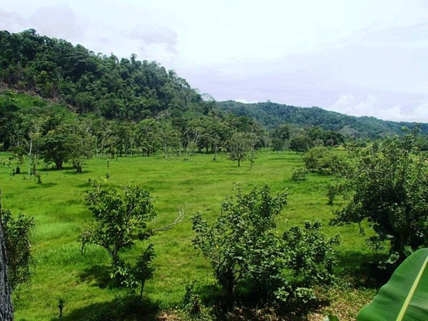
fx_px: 346
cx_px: 214
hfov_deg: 63.4
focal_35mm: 28
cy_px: 160
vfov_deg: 49.7
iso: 100
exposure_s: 1/160
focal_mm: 5
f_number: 11
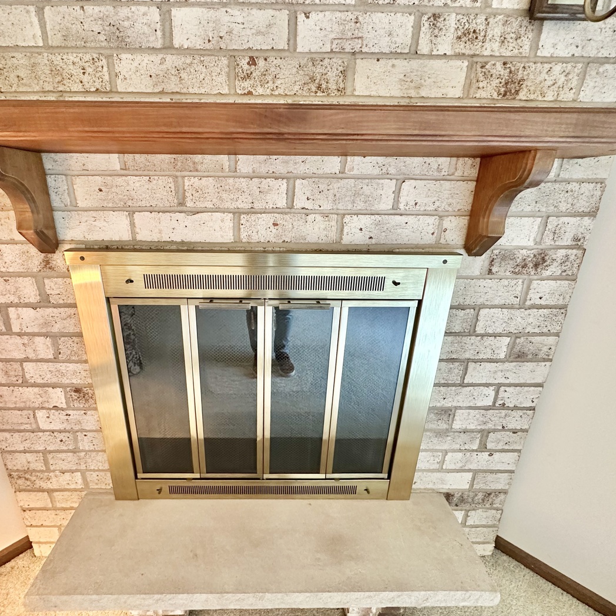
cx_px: 273
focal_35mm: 17
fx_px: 342
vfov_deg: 84.0
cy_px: 310
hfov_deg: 83.6
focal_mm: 2.22
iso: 500
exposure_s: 1/60
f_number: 2.2
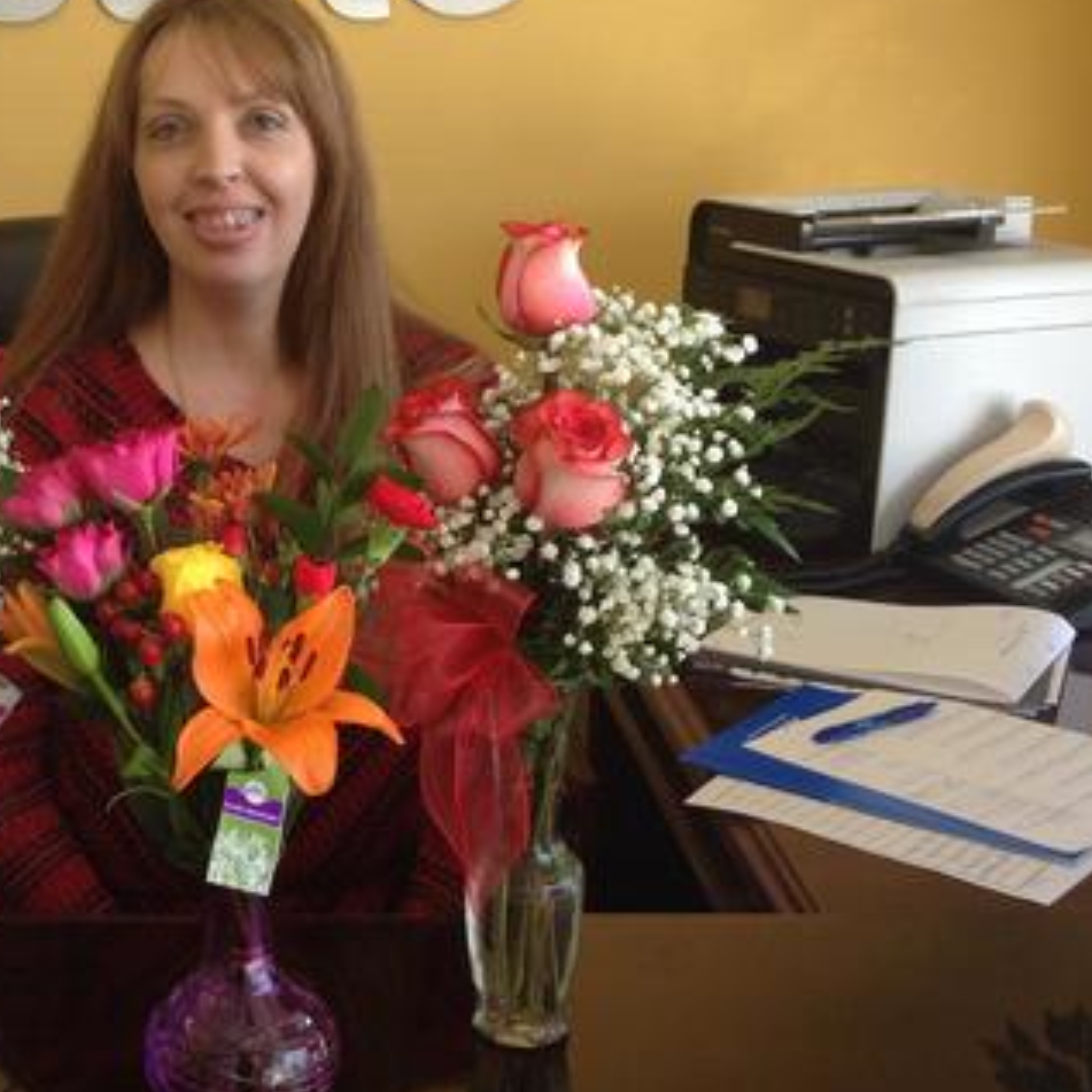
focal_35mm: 57
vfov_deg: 30.0
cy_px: 527
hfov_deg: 29.5
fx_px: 2034
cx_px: 243
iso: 80
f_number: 2.4
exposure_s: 1/120
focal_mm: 4.12
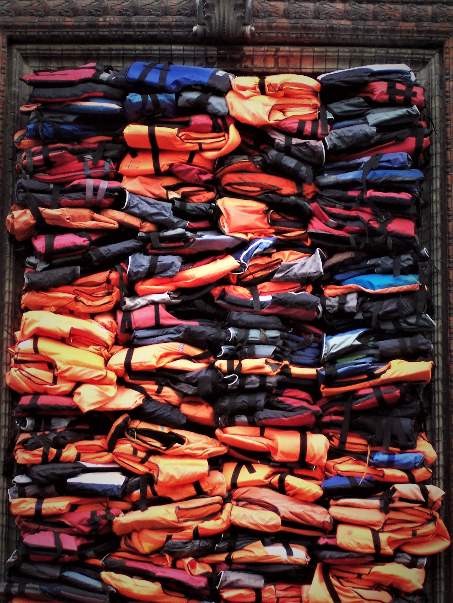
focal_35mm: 144
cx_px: 226
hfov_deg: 10.3
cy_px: 302
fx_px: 2513
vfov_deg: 13.7
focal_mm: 22.4
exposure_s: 1/20
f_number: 4.9
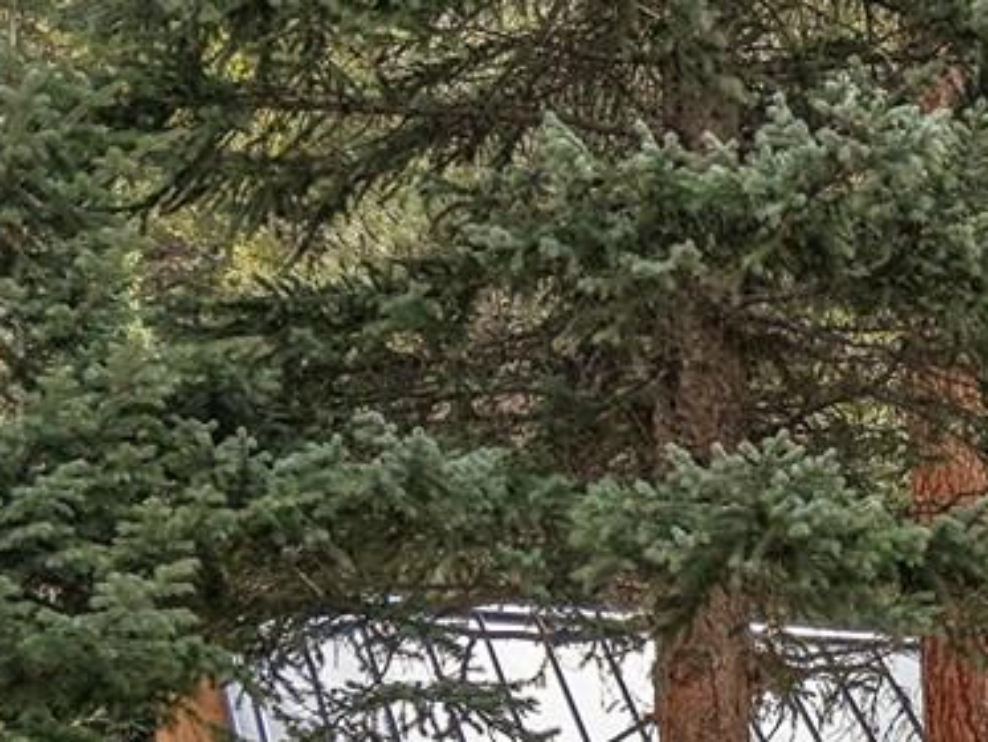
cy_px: 1081
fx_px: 2941
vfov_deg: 13.6
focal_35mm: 103
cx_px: 1105
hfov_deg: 18.3
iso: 150
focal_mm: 8.67
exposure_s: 1/2000
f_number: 1.8
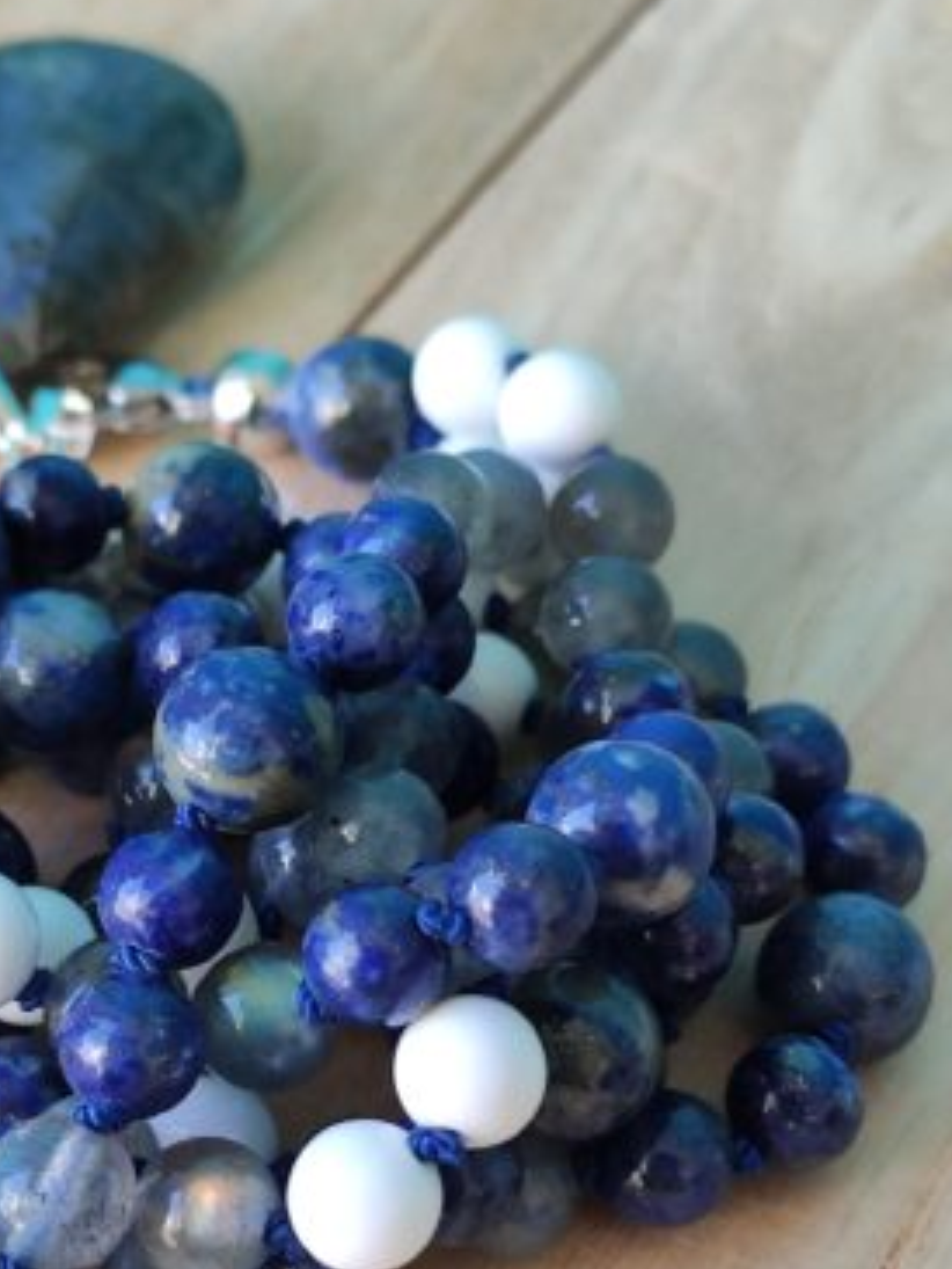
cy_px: 815
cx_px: 261
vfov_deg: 48.4
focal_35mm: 38
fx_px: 1393
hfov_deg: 37.0
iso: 160
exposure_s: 1/50
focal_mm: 4.77
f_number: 1.75
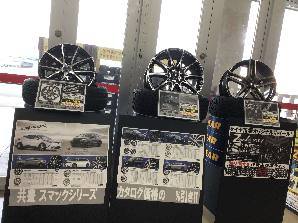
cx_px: 149
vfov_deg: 45.4
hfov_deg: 58.4
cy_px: 112
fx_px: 267
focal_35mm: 31
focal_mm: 3.3
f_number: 2.4
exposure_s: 1/60
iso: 32
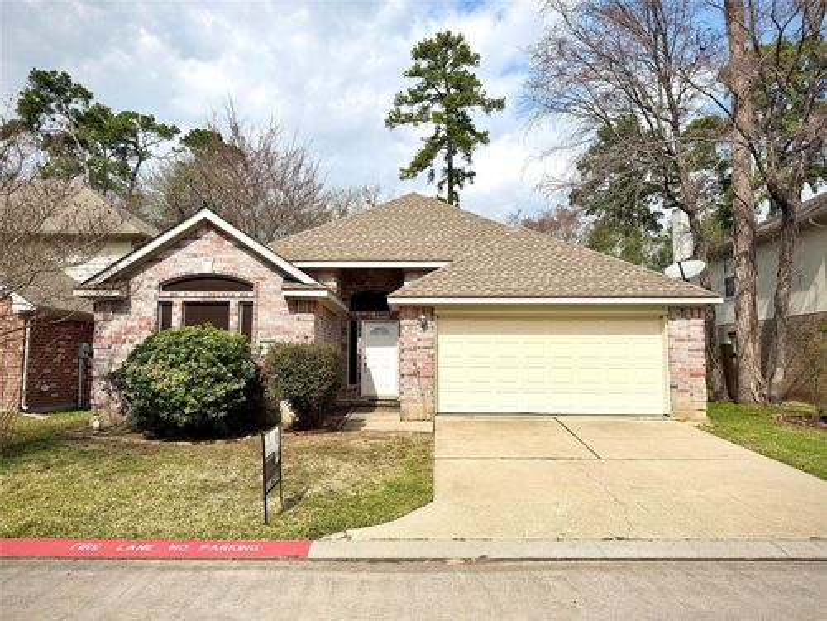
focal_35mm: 24
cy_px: 310
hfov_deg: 71.6
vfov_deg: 56.8
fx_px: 573
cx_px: 414
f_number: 1.78
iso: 80
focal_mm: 6.76
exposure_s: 1/4405
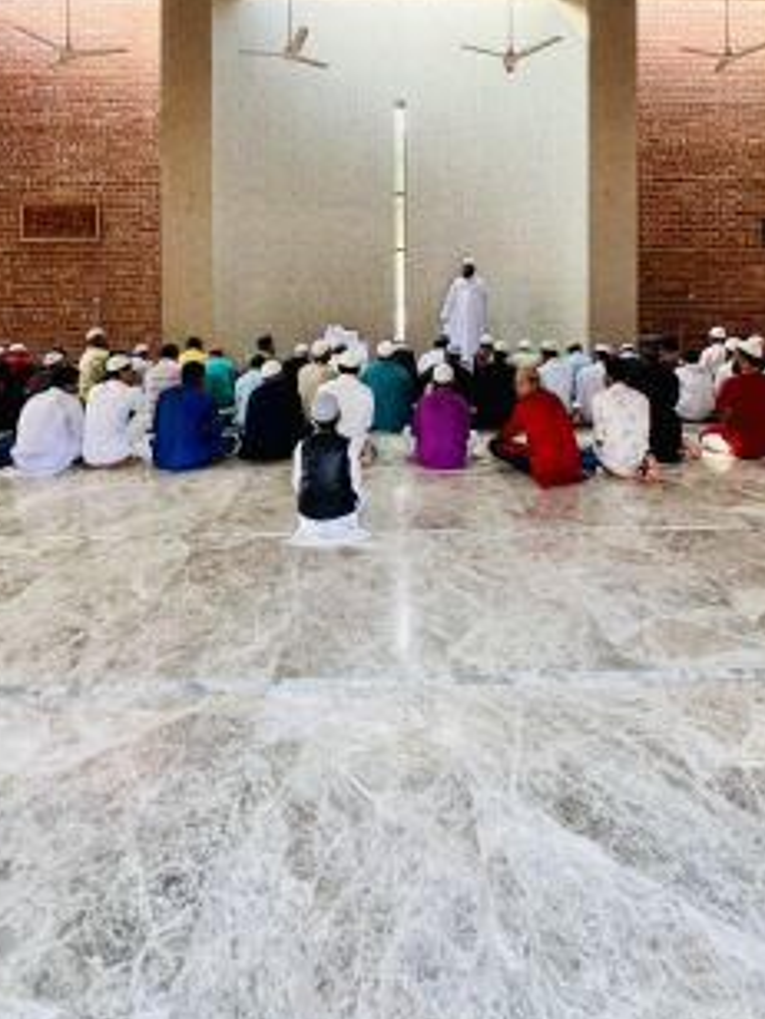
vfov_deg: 80.4
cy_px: 301
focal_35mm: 19
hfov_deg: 68.6
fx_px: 560
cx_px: 401
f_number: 1.8
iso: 125
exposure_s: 1/99
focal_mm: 1.57
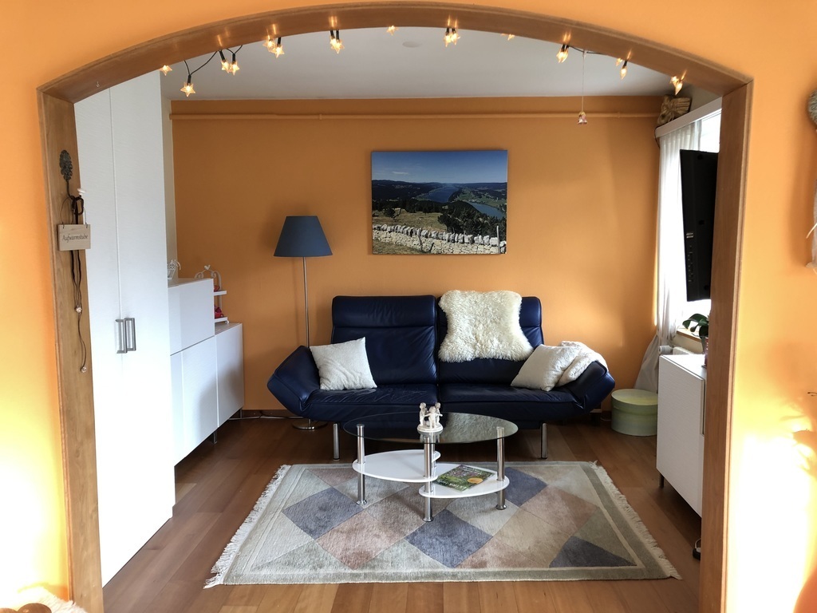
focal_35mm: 28
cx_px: 408
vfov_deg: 49.7
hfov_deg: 63.4
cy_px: 306
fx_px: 661
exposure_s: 1/25
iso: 32
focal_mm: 3.99
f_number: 1.8
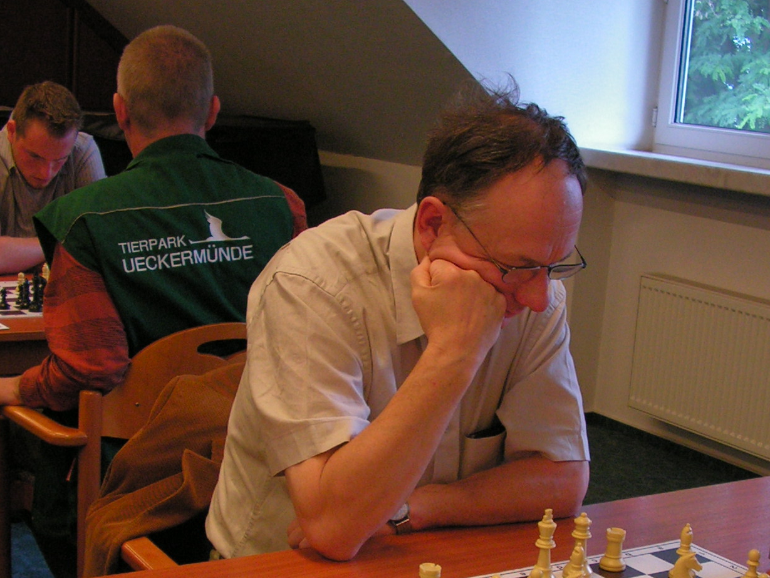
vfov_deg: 24.1
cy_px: 448
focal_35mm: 60
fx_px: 1335
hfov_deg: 32.1
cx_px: 429
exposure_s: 1/40
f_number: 3.2
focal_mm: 6
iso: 160
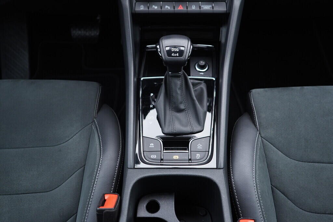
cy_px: 111
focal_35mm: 36
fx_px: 333
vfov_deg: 36.9
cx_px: 166
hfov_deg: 53.1
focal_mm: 24
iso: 320
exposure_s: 1/40
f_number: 2.8
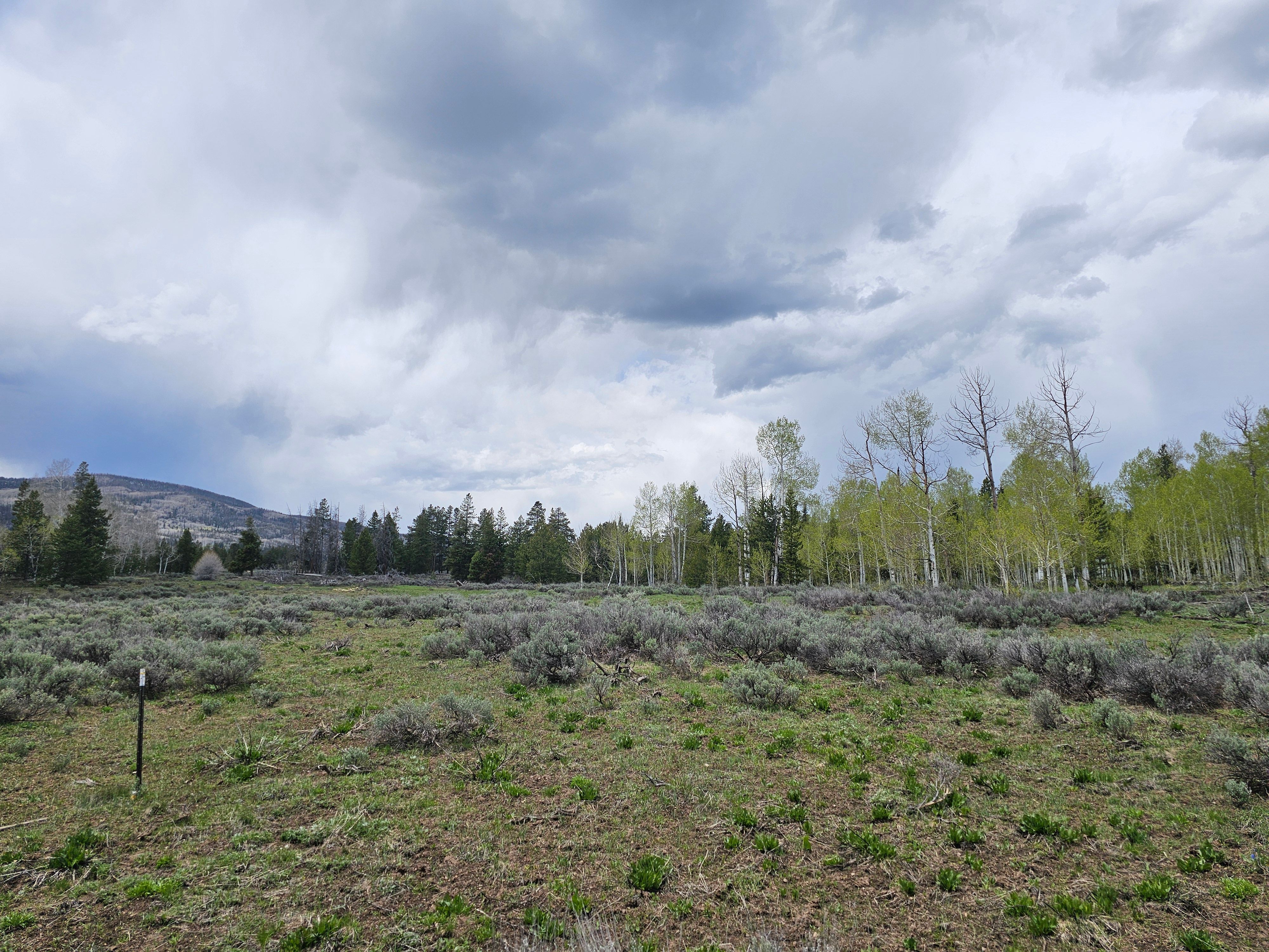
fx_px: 843
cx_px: 634
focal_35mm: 23
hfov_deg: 73.9
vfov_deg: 58.9
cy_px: 476
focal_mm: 6.3
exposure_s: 1/1410
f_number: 1.7
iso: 10
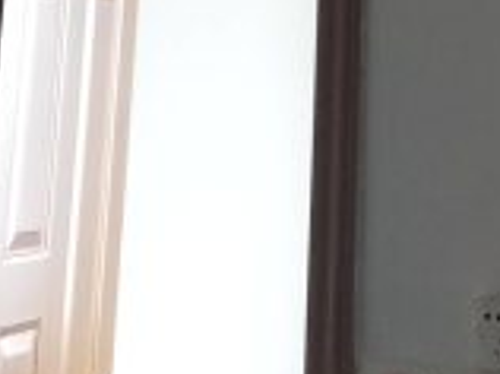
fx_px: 1904
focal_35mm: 132
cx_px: 316
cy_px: -532
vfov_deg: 9.8
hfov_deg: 14.9
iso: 320
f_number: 1.8
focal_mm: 4.75
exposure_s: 1/50
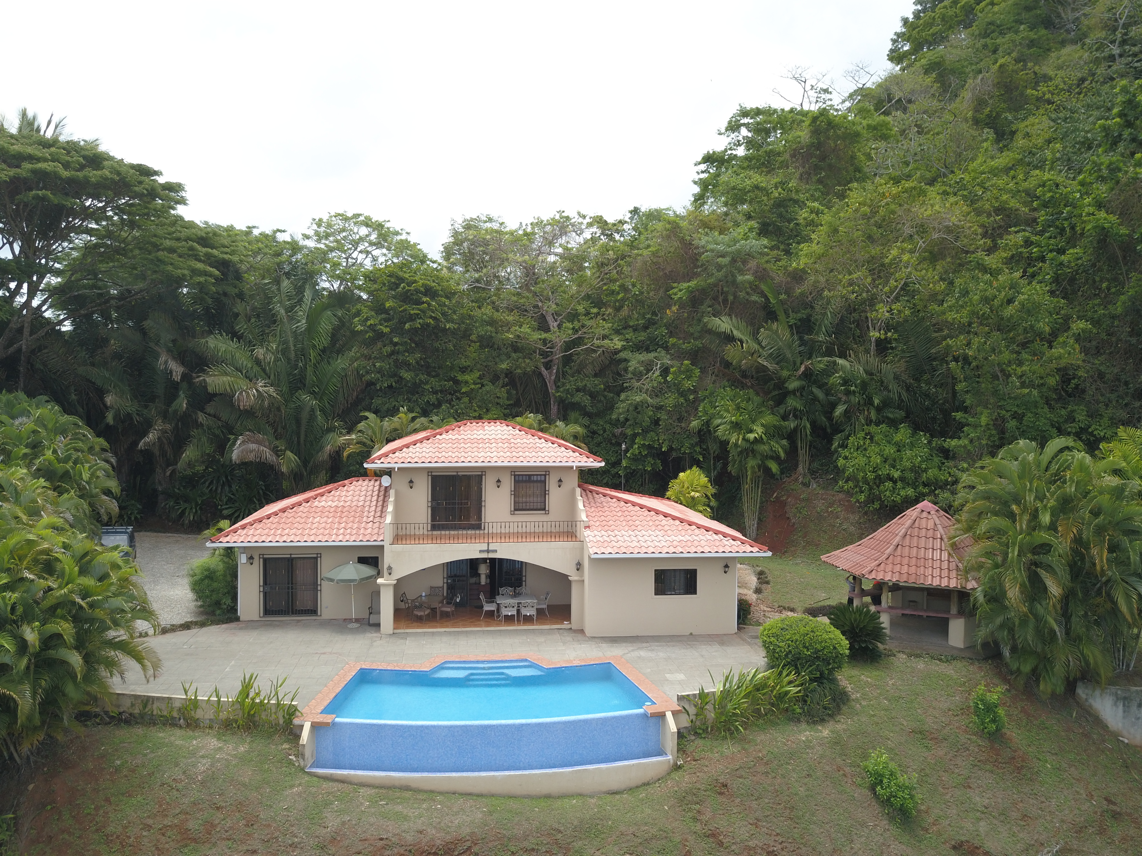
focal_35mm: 26
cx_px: 571
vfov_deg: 53.1
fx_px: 858
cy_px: 428
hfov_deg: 67.3
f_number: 2.2
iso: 100
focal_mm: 4.73
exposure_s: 1/733
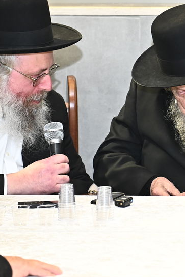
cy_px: 63
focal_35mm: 167
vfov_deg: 12.3
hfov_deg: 8.2
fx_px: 1286
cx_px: 206
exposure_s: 1/200
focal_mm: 65
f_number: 3.5
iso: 2000
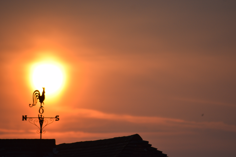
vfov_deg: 3.1
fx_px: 2950
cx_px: 118
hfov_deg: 4.6
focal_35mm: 450
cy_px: 78
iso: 400
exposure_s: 1/2000
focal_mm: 300
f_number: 5.6
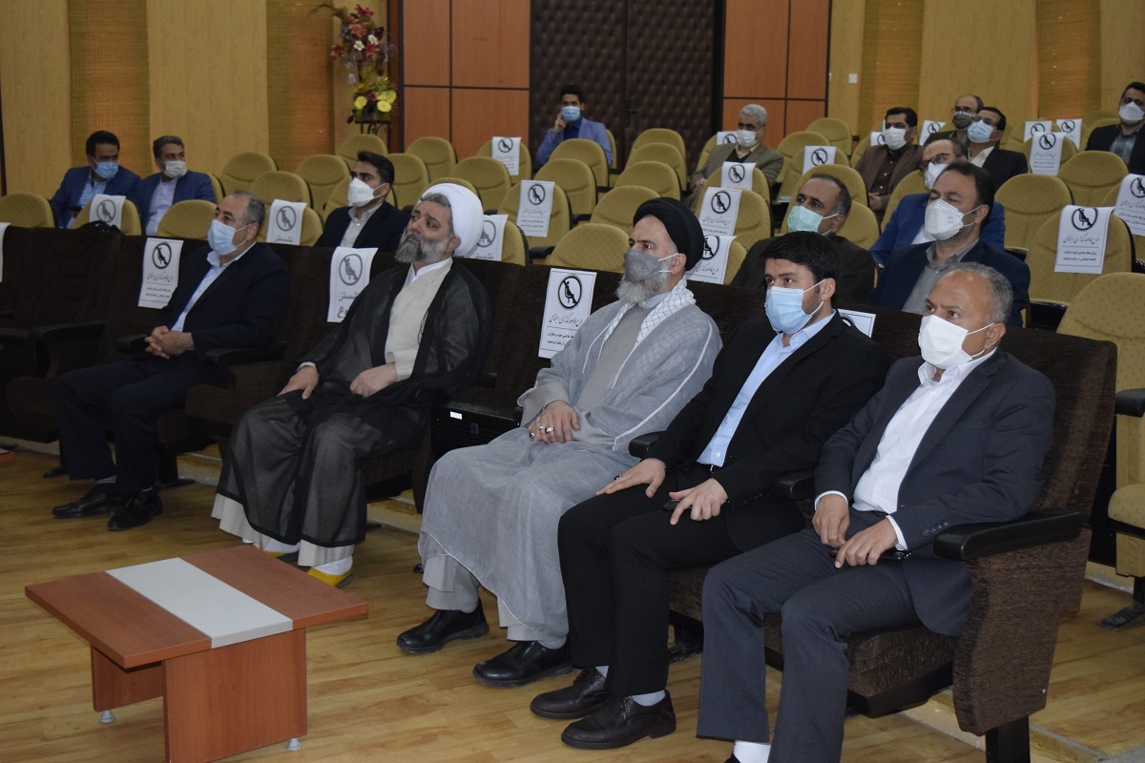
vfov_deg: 29.9
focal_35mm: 45
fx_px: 1431
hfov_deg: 43.6
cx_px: 572
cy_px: 382
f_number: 4.2
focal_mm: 30
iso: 2500
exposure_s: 1/80
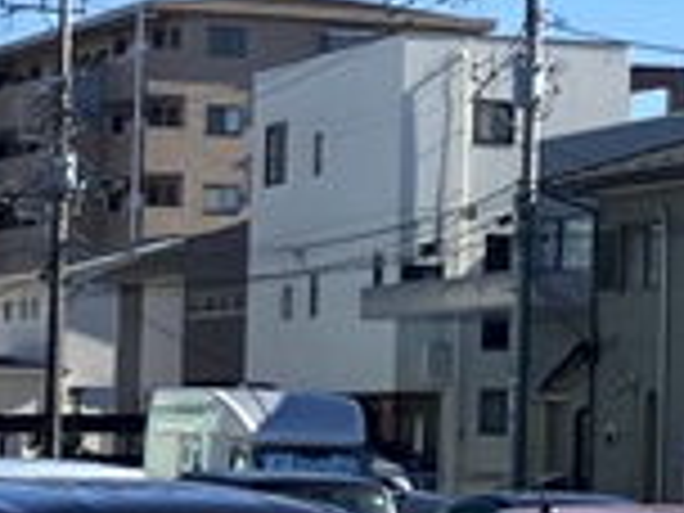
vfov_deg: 7.6
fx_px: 3873
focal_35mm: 196
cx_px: 1307
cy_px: 117
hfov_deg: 9.5
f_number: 1.8
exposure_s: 1/1736
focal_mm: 3.99
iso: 32
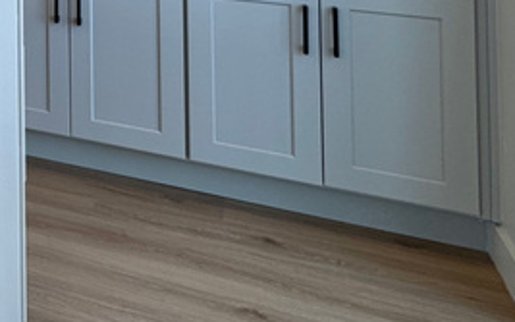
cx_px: -224
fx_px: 800
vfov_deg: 19.2
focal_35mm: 57
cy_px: -193
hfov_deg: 27.1
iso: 50
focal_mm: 2.22
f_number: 2.2
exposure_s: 1/120
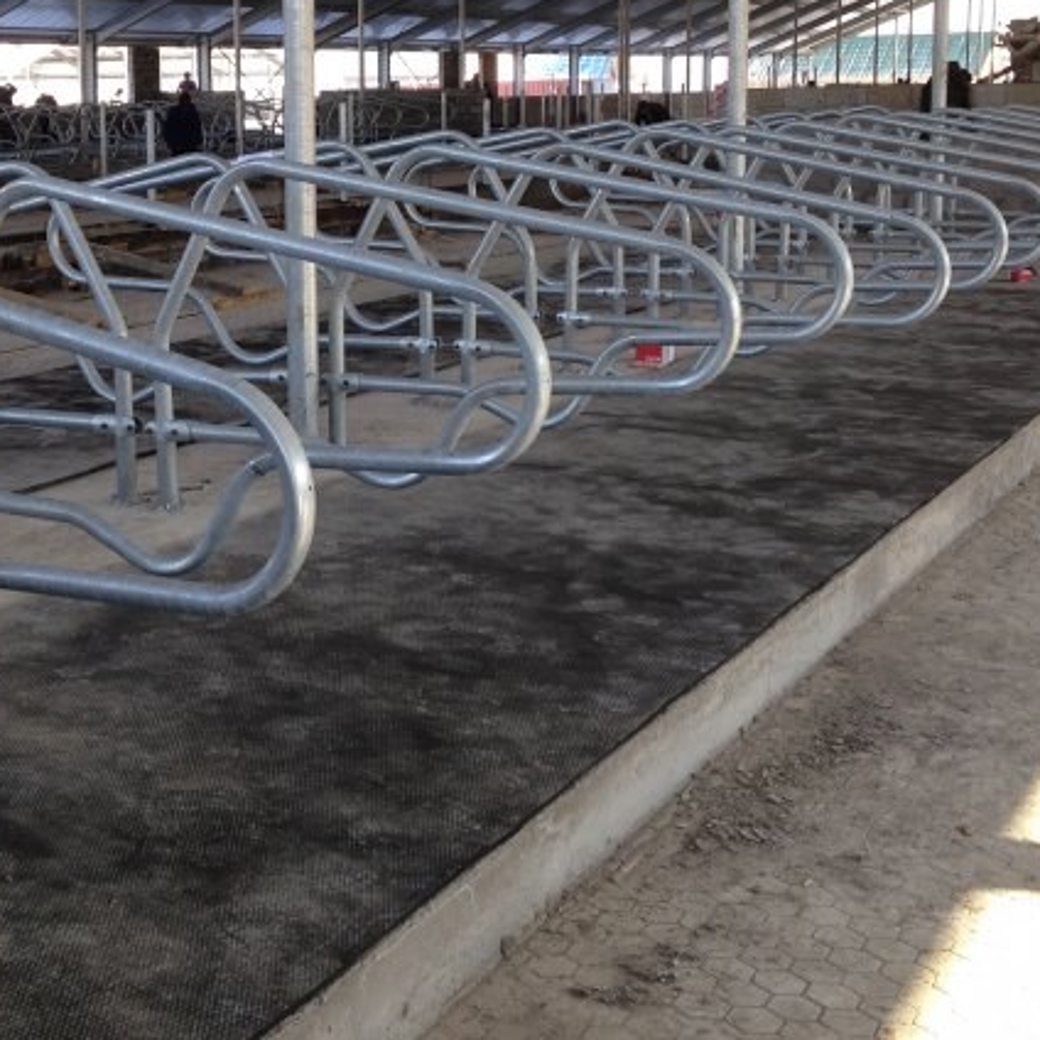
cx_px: 324
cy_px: 309
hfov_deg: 30.8
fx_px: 1869
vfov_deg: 30.7
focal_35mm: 55
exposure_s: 1/196
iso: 50
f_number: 2.4
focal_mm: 4.12
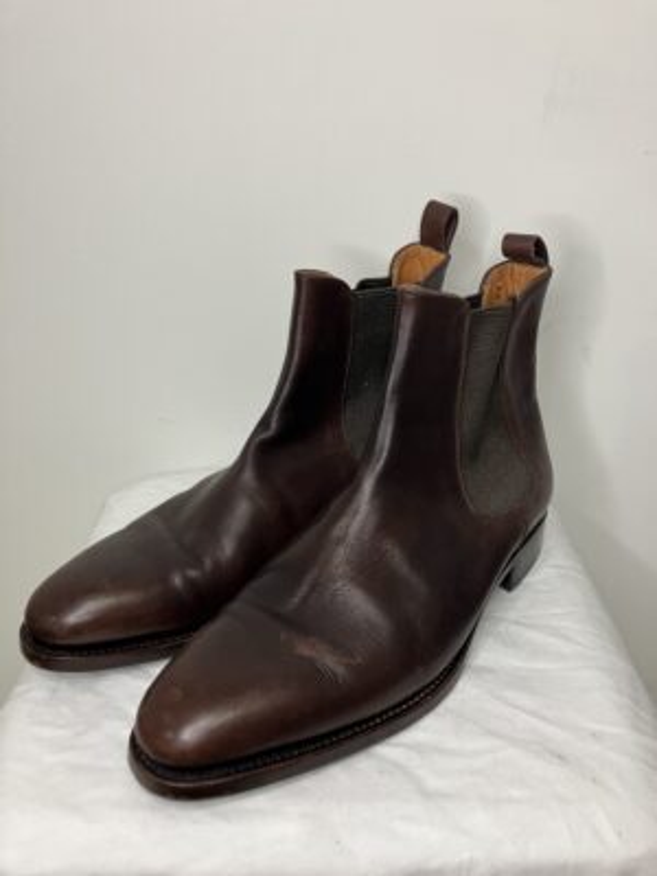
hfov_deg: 49.7
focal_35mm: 28
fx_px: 709
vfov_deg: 63.4
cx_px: 328
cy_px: 438
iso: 64
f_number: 1.8
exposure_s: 1/50
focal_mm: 3.99
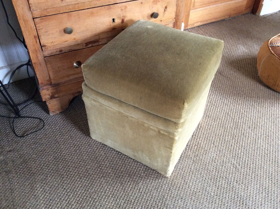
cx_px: 140
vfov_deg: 44.1
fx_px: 258
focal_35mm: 32
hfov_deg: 56.9
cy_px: 104
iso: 200
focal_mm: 3.3
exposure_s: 1/25
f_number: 2.4
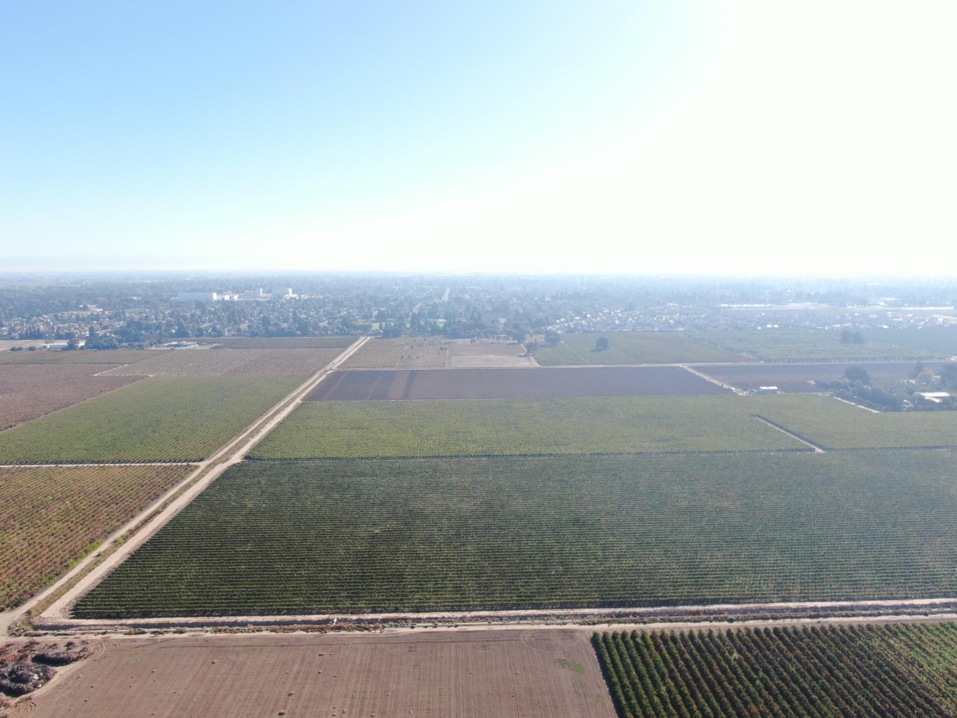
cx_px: 478
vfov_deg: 54.9
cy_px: 359
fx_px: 691
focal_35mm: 25
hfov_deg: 69.4
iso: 100
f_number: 2.8
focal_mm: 4.48
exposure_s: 1/800
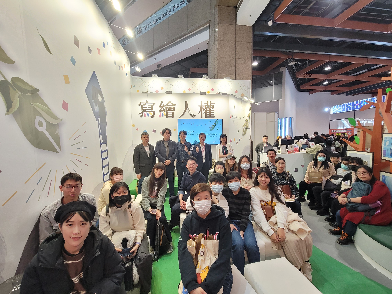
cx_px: 196
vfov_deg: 89.9
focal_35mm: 13
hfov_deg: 106.2
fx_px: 147
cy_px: 147
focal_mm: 2.2
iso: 200
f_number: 2.2
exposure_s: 1/60
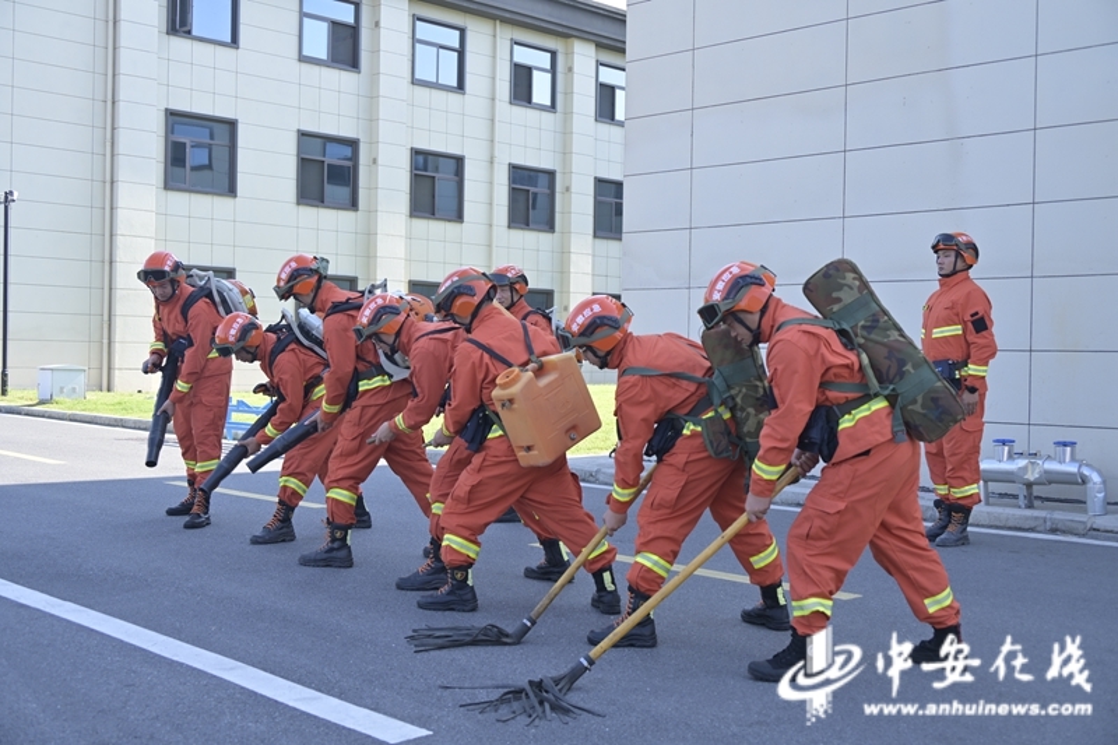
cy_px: 372
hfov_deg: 47.4
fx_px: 1273
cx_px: 559
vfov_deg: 32.6
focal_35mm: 41
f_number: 5
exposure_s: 1/125
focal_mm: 41
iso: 100
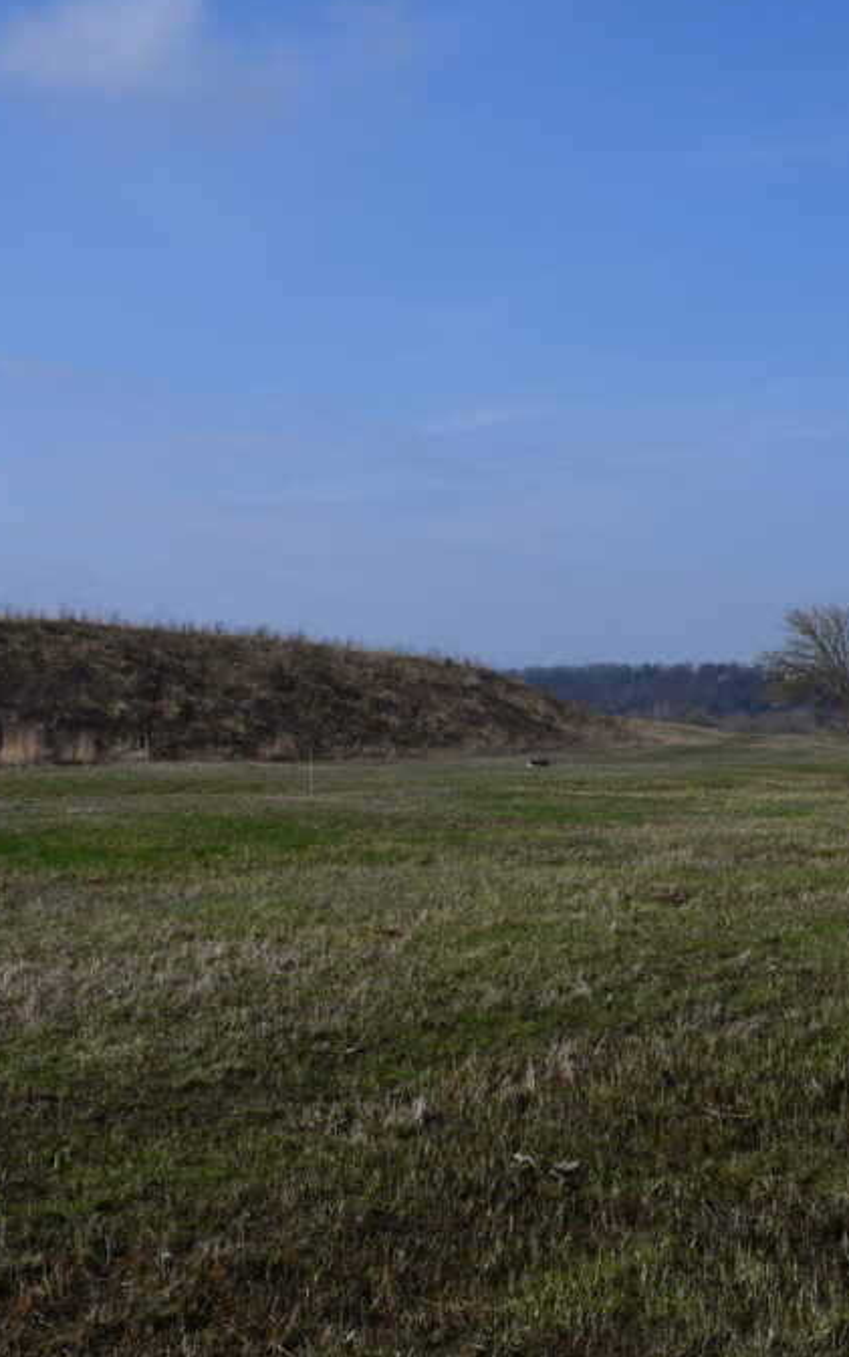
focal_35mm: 62
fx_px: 2294
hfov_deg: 20.9
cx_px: 589
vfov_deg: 33.0
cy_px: 678
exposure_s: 1/250
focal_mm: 27
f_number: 8
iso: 125
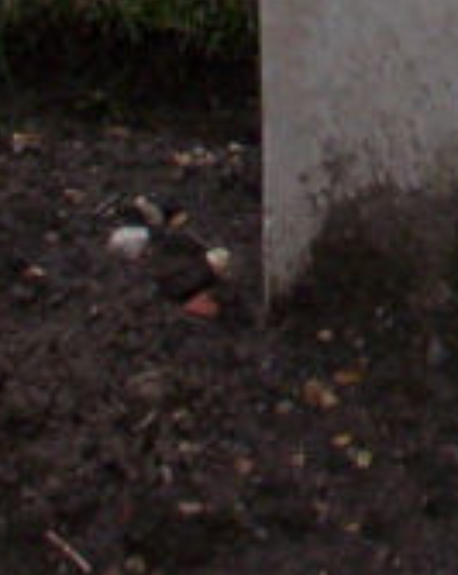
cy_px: -646
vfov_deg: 5.0
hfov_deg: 4.1
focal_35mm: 377
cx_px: 579
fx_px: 6405
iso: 100
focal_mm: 10.76
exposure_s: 1/373
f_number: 3.62
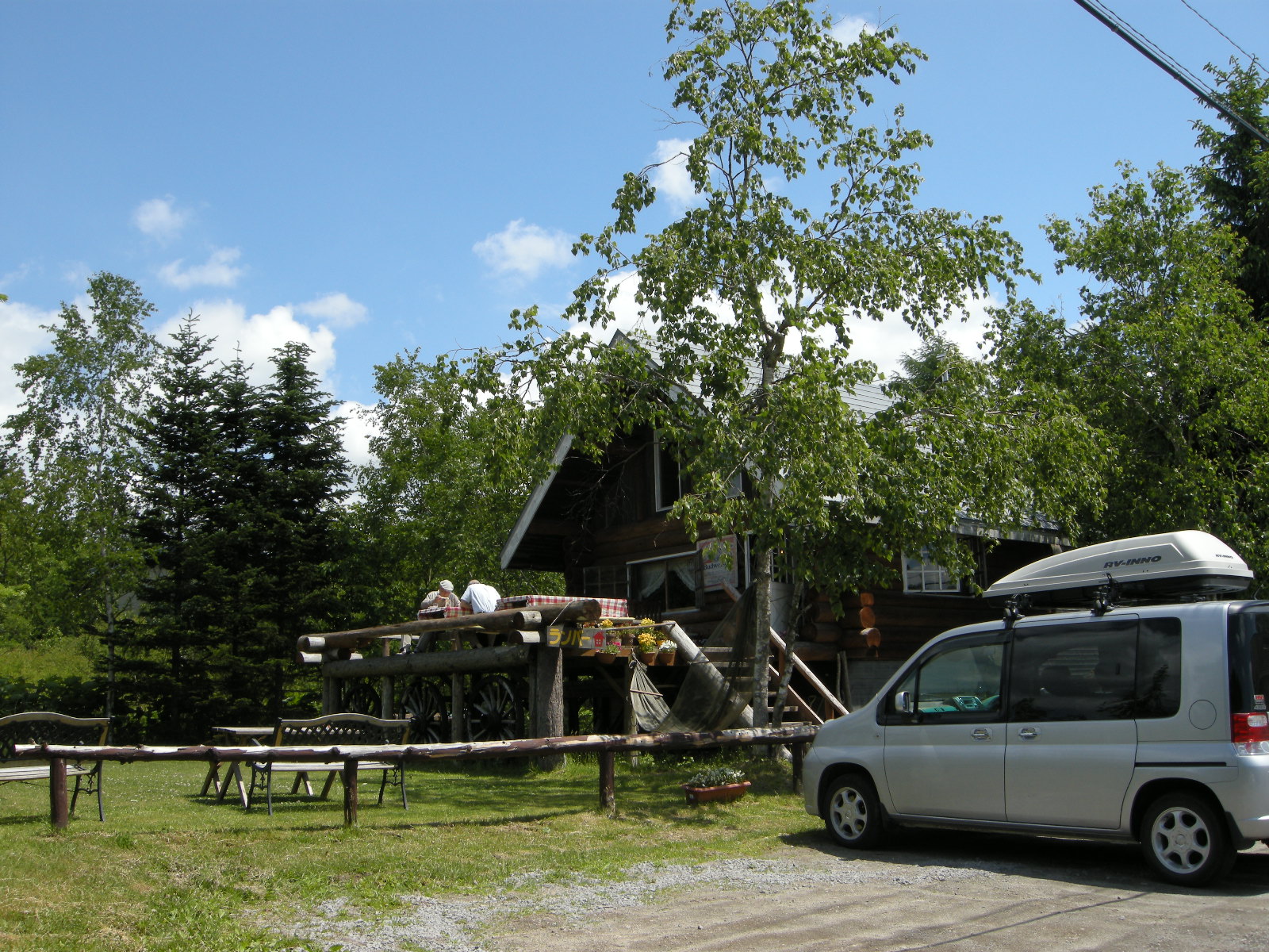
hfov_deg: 52.6
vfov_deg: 40.7
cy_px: 476
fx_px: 1283
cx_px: 634
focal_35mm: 35
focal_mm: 7.5
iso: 64
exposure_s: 1/258
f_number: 5.4
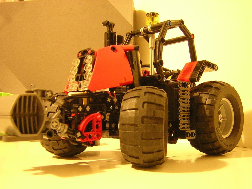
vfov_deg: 39.7
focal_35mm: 36
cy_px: 94
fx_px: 262
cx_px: 126
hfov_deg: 51.4
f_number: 2.6
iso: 400
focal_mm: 4.7
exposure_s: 1/1.7
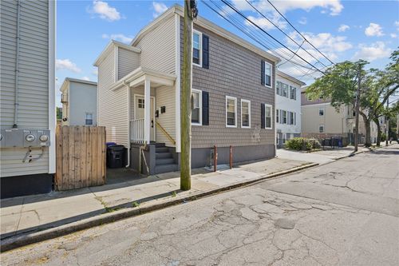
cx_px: 200
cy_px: 133
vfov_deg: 70.4
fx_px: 188
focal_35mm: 17
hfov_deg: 93.3
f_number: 9
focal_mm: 17
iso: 320
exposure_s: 1/200
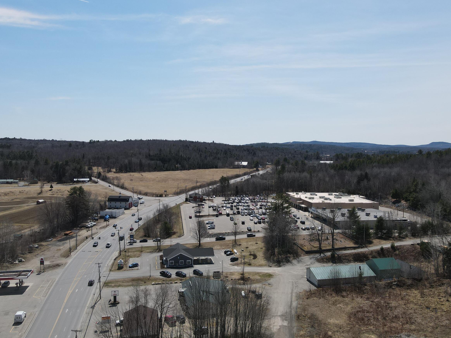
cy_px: 175
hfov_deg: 58.3
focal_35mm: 31
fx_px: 404
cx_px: 238
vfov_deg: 45.4
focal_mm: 4.5
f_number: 2.8
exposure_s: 1/1250
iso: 110
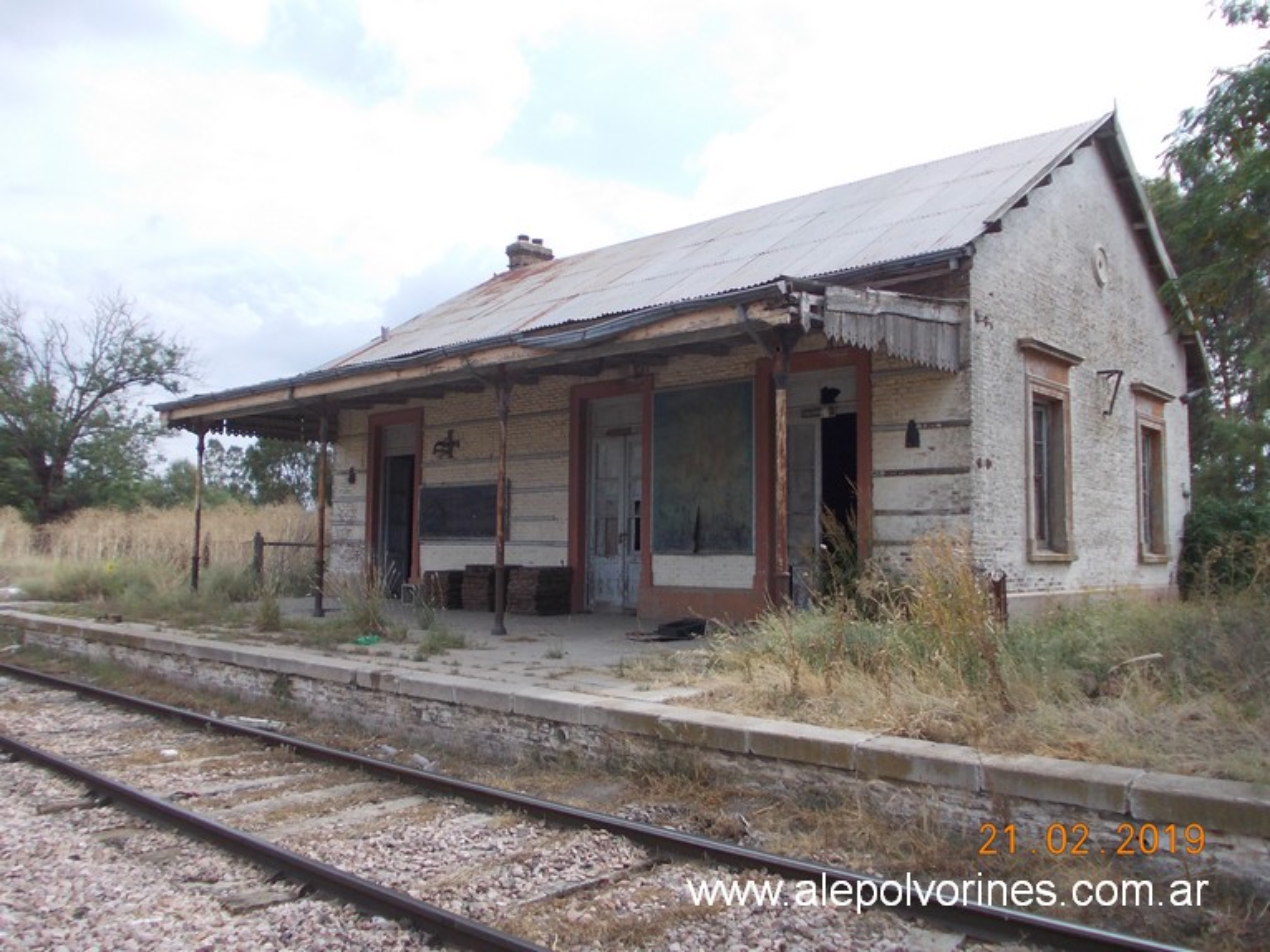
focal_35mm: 28
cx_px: 635
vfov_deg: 49.7
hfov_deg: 63.5
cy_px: 476
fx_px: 1027
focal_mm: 4
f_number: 5.4
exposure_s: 1/320
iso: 80
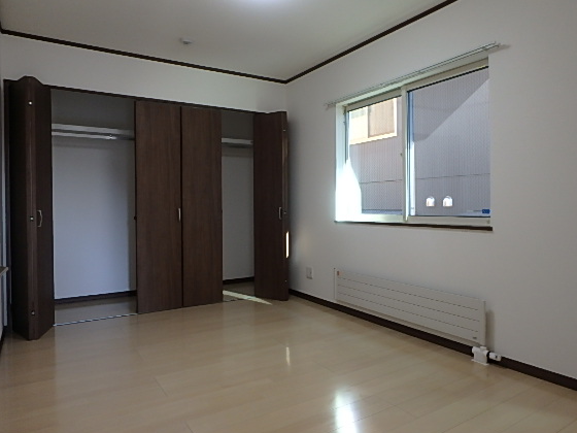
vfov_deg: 56.8
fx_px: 400
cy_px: 214
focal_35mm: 24
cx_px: 321
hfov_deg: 71.4
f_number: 3.5
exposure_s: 1/40
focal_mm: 3.7
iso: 200
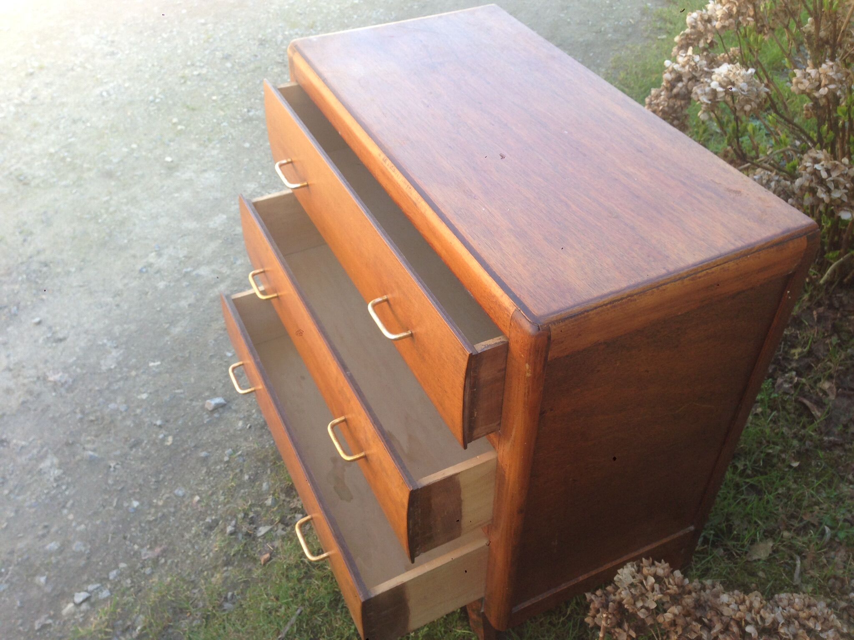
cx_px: 427
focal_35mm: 33
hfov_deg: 55.4
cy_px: 320
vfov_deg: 42.9
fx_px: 814
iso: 50
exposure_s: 1/120
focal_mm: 4.12
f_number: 2.4
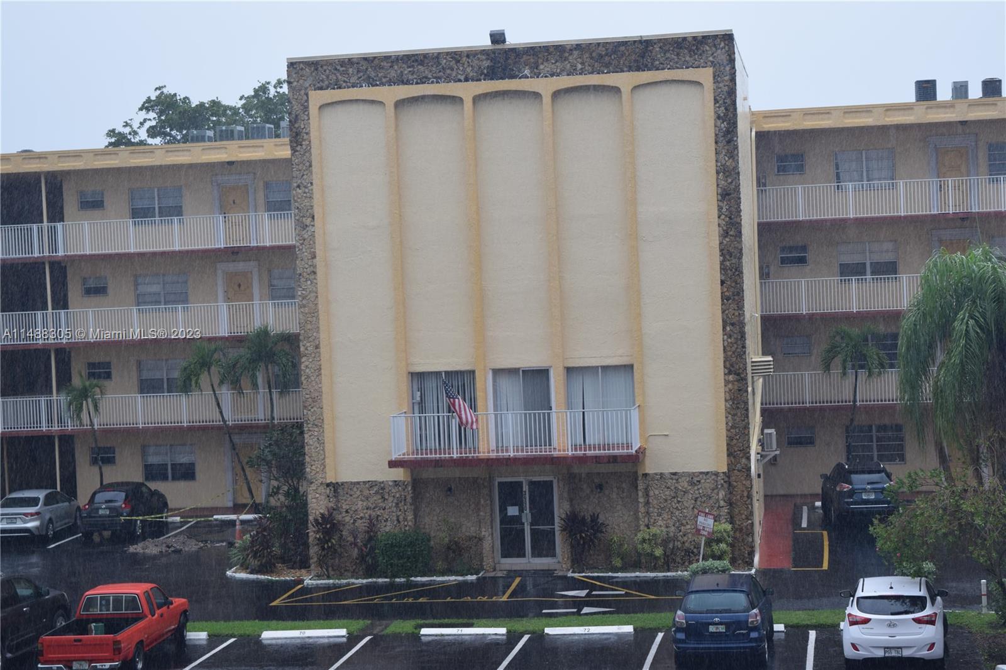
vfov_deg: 20.2
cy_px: 335
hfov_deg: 29.9
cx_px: 503
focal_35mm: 68
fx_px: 1886
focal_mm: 45
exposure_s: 1/200
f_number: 7.1
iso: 400
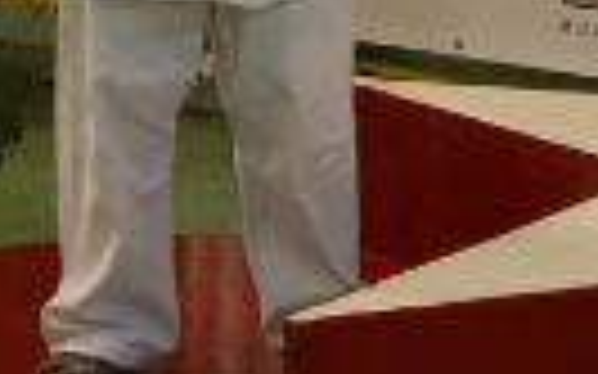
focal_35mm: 193
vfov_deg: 6.6
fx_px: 3144
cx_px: 692
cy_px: -351
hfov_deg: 10.7
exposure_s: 1/50
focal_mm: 28
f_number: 3.5
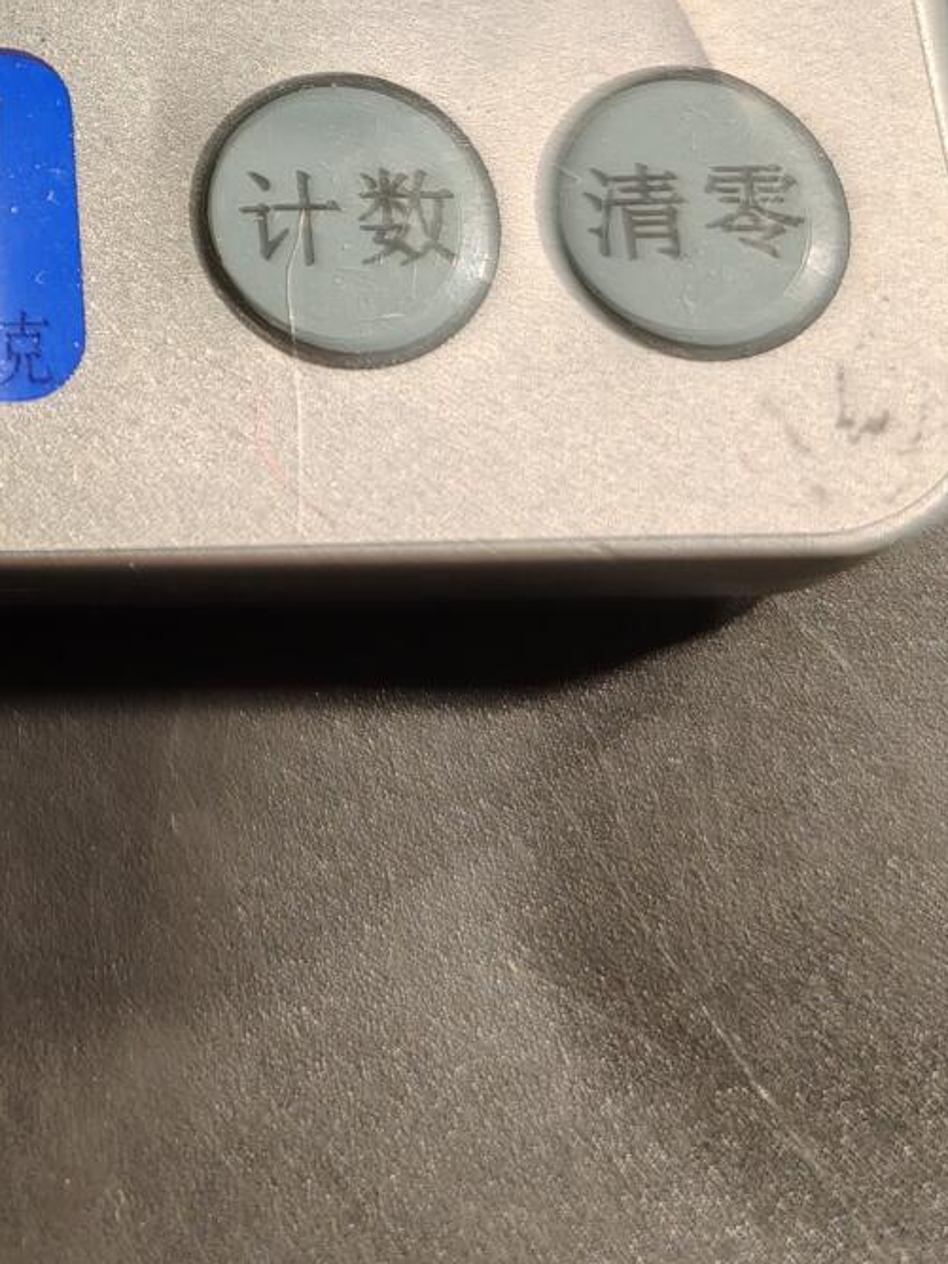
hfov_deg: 21.5
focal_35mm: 62
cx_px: -271
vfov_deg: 29.4
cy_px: 34
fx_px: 2264
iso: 250
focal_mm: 6.06
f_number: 1.6
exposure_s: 1/200
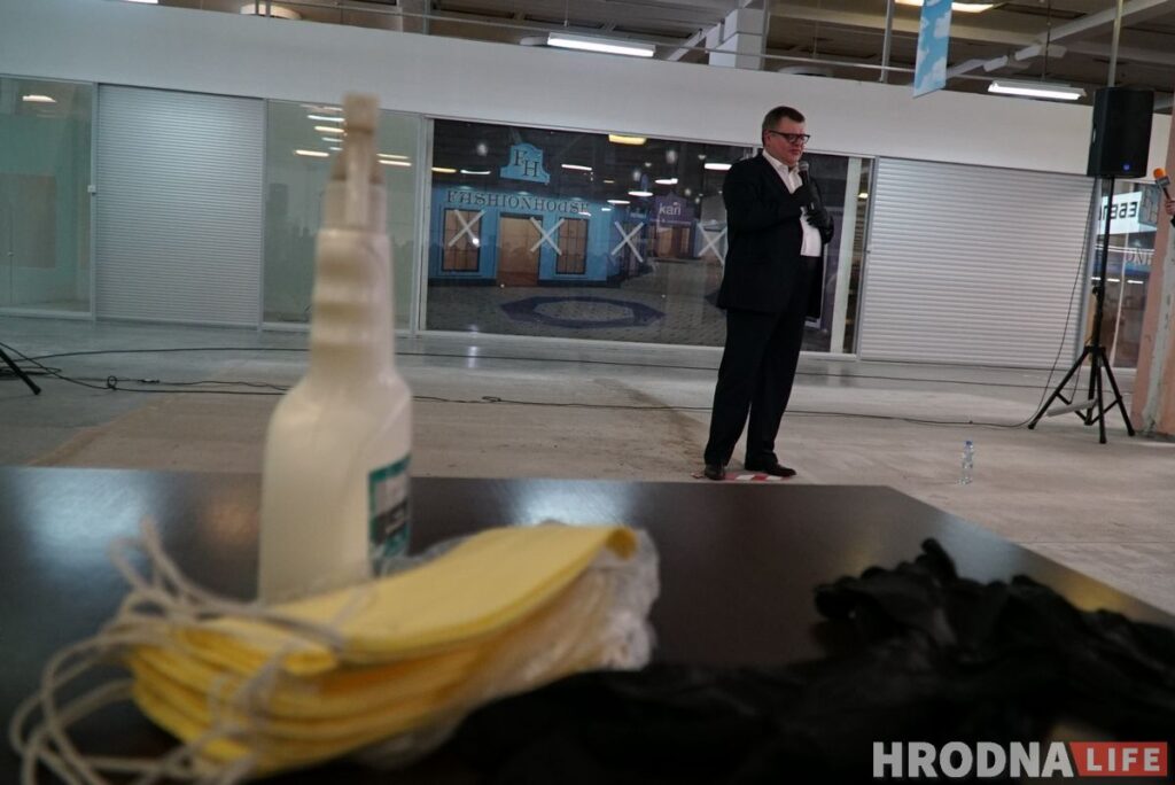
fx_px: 882
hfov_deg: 67.4
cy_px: 392
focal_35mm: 27
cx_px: 588
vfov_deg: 48.0
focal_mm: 18
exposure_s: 1/125
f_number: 4
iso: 2000
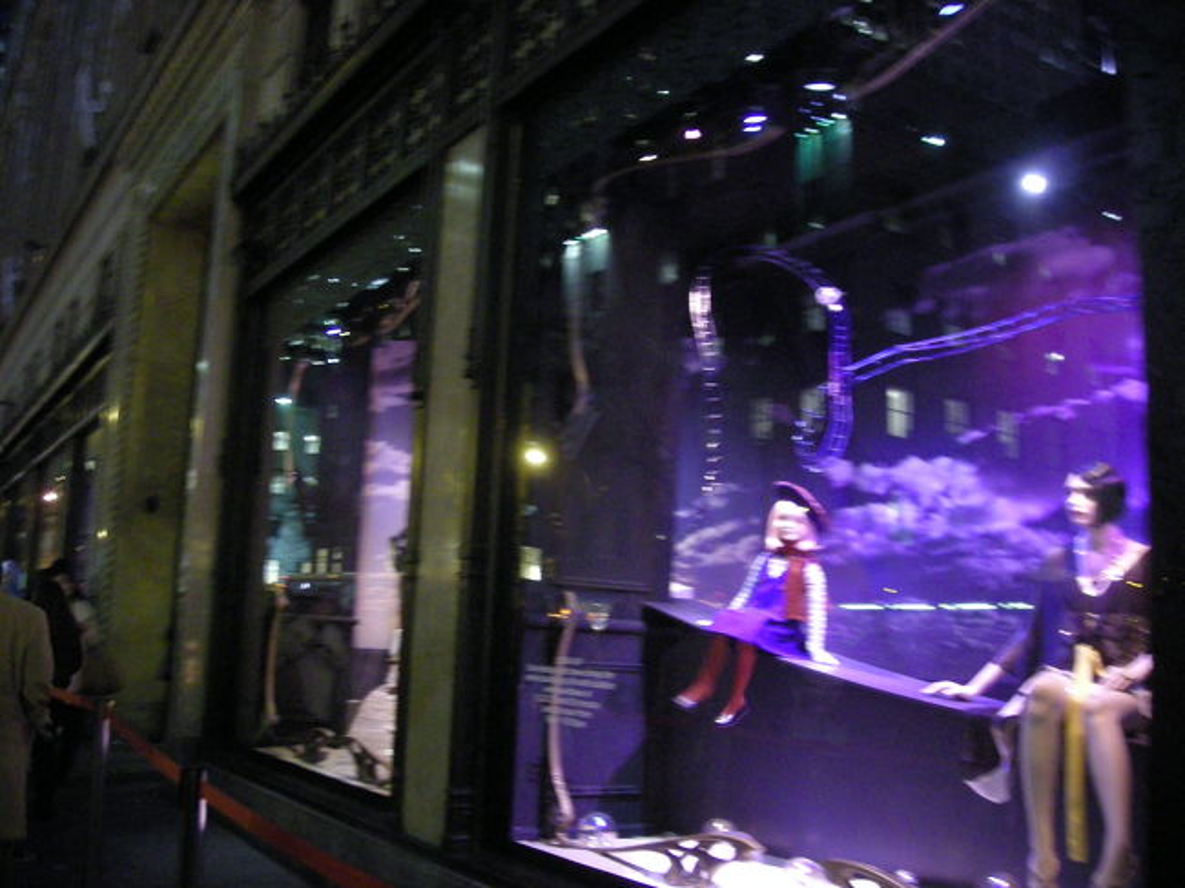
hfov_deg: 52.6
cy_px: 444
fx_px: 1198
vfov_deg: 40.7
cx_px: 592
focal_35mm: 35
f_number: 2.8
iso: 454
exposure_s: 1/8
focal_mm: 5.7
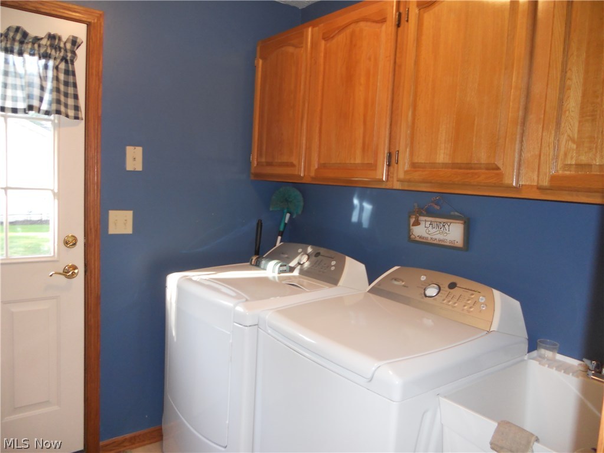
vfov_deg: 51.4
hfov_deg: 65.3
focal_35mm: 27
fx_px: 471
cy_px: 226
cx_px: 302
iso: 200
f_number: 3.2
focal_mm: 4.9
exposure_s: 1/25
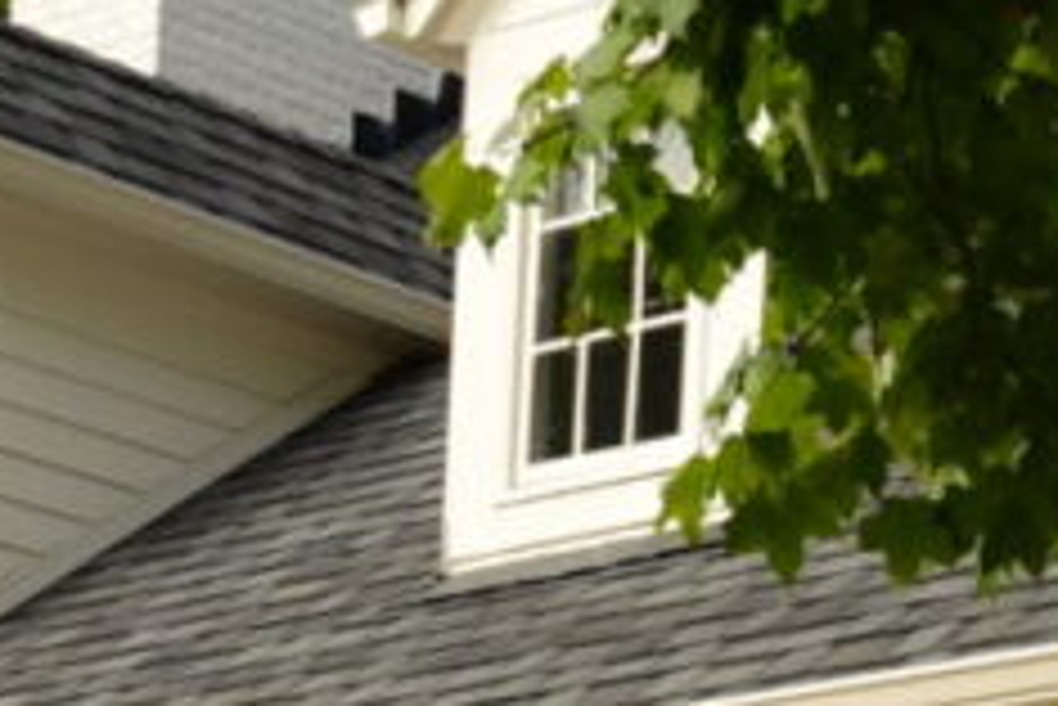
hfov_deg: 9.6
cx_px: 1015
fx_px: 6263
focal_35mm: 213
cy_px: 1632
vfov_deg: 6.2
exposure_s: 1/1250
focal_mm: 31
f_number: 4
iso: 400
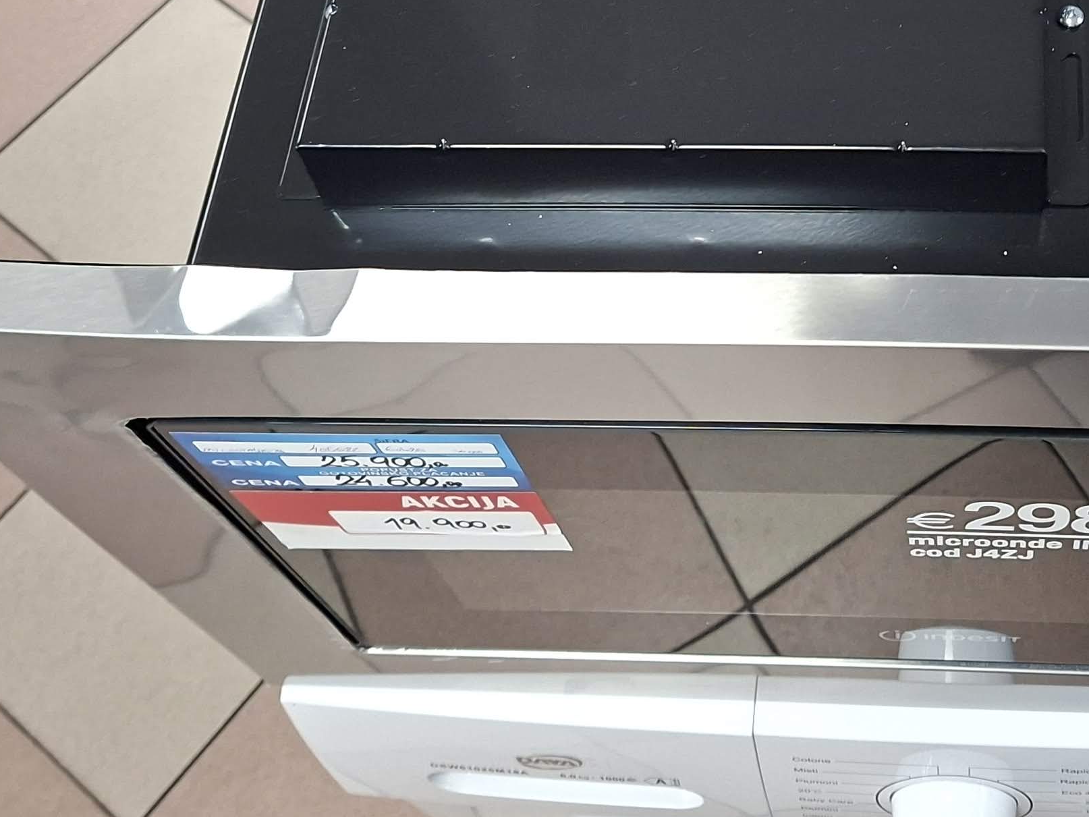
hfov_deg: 32.5
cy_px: -65
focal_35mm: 57
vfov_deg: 24.1
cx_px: 920
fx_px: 1793
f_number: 1.8
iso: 320
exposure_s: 1/50
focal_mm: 5.54
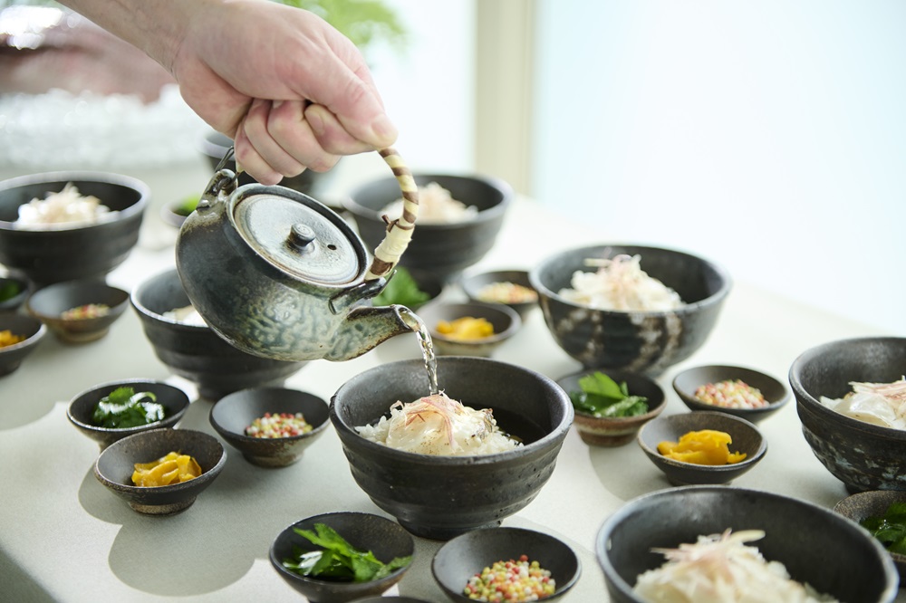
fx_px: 1509
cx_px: 453
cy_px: 302
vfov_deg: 22.6
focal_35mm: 60
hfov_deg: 33.4
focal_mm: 60
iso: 500
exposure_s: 1/125
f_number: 2.8
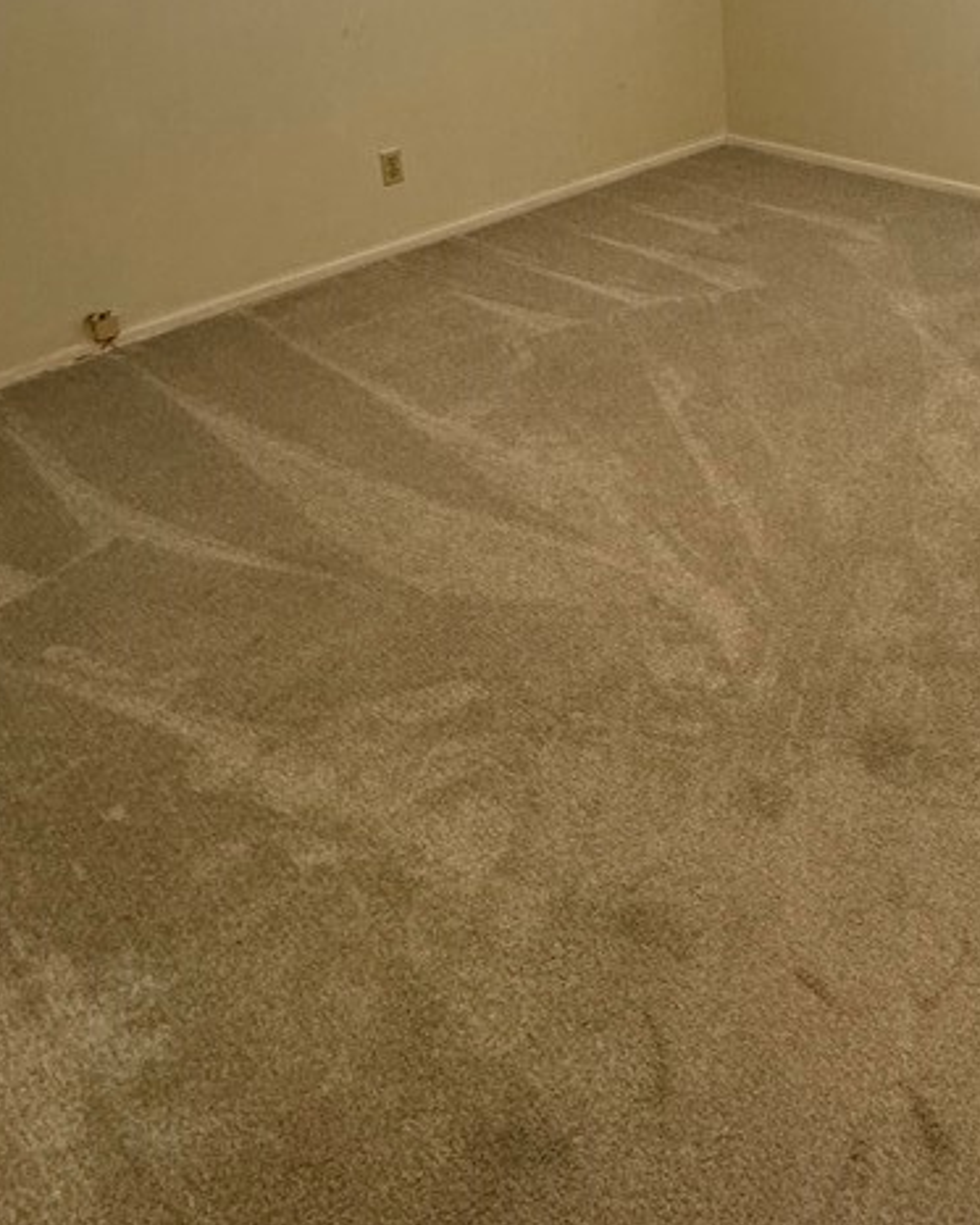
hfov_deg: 44.9
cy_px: 71
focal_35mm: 30
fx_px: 1087
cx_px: 846
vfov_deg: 50.4
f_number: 2.2
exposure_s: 1/120
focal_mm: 2.22
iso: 250
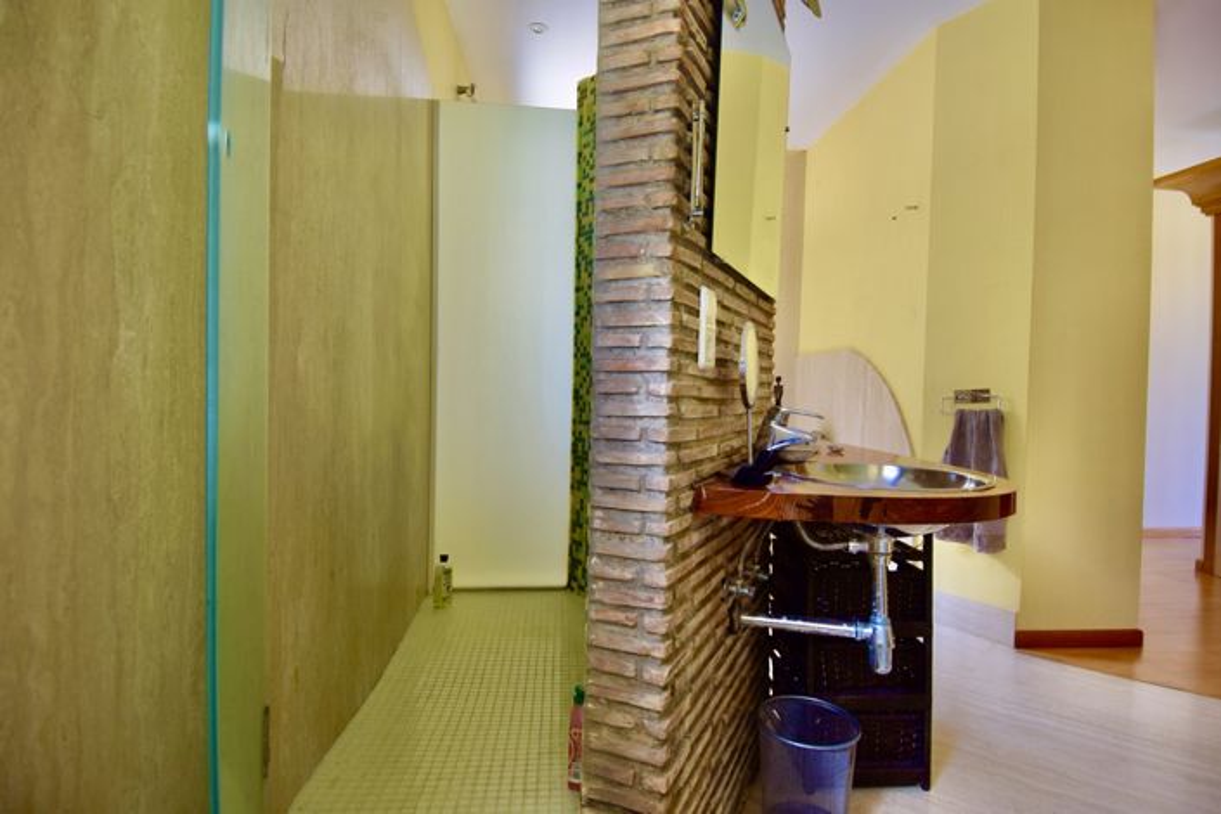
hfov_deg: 90.0
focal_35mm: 18
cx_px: 610
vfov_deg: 67.4
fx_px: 610
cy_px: 407
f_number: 4.5
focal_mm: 12
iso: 400
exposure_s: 1/80
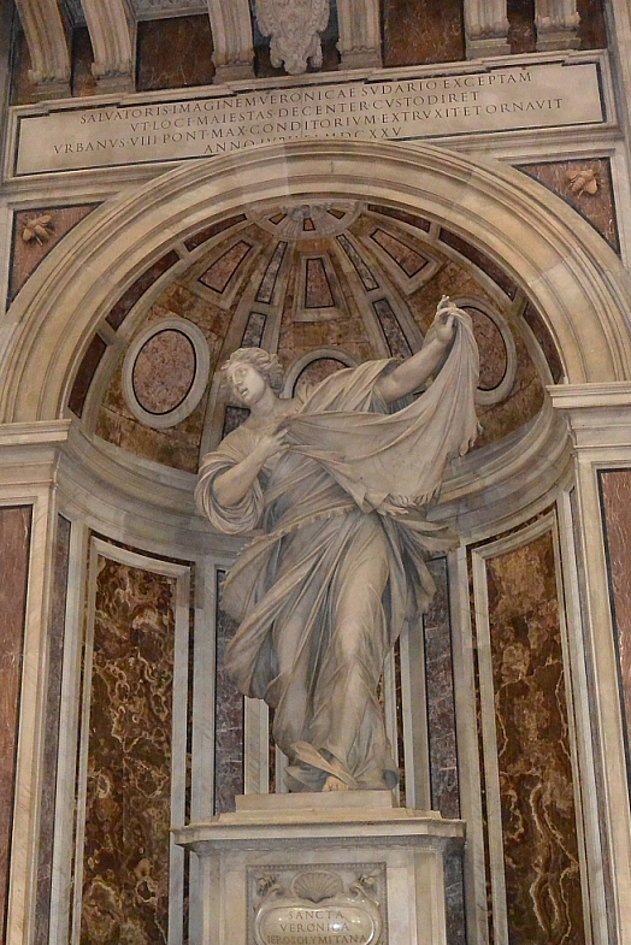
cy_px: 560
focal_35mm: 44
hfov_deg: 30.5
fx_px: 1156
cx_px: 312
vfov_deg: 44.3
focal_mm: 13.6
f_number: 4
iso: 3200
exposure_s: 1/60
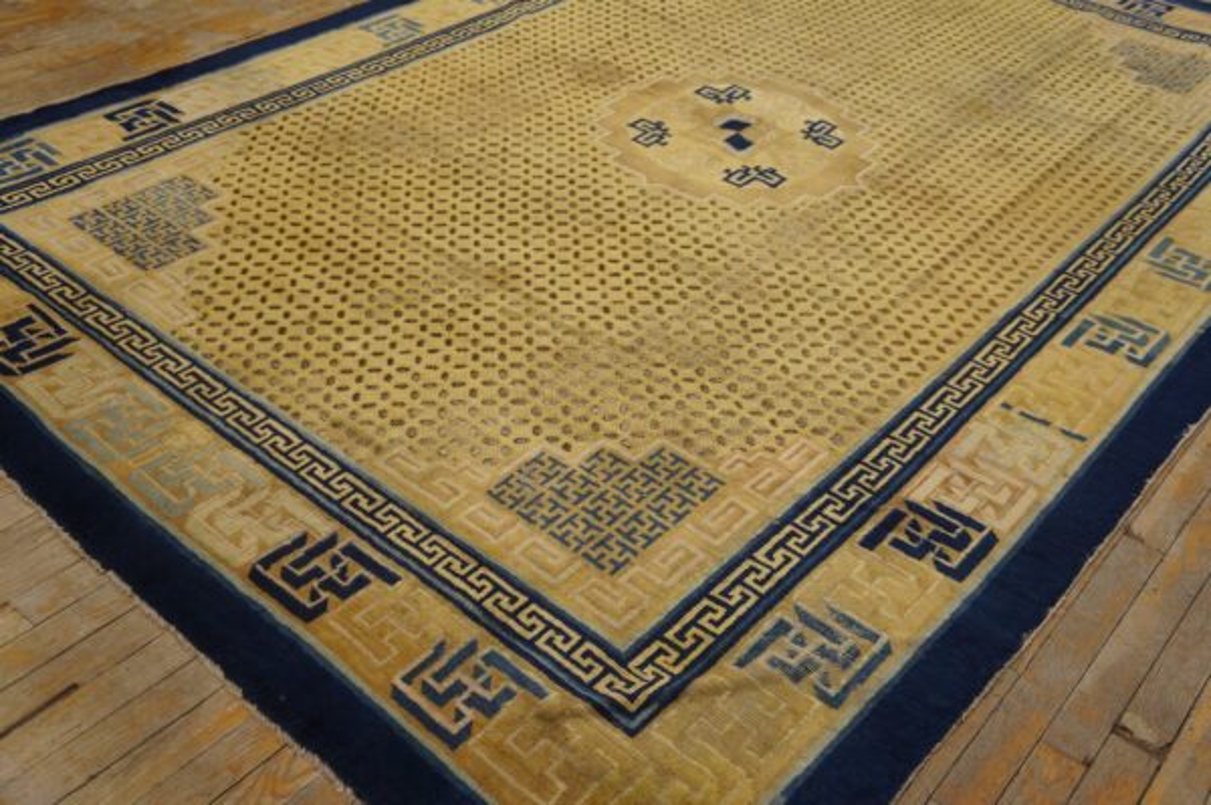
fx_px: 1210
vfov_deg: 36.8
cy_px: 402
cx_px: 606
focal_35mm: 36
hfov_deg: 53.2
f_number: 4
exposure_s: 1/60
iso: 500
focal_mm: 24
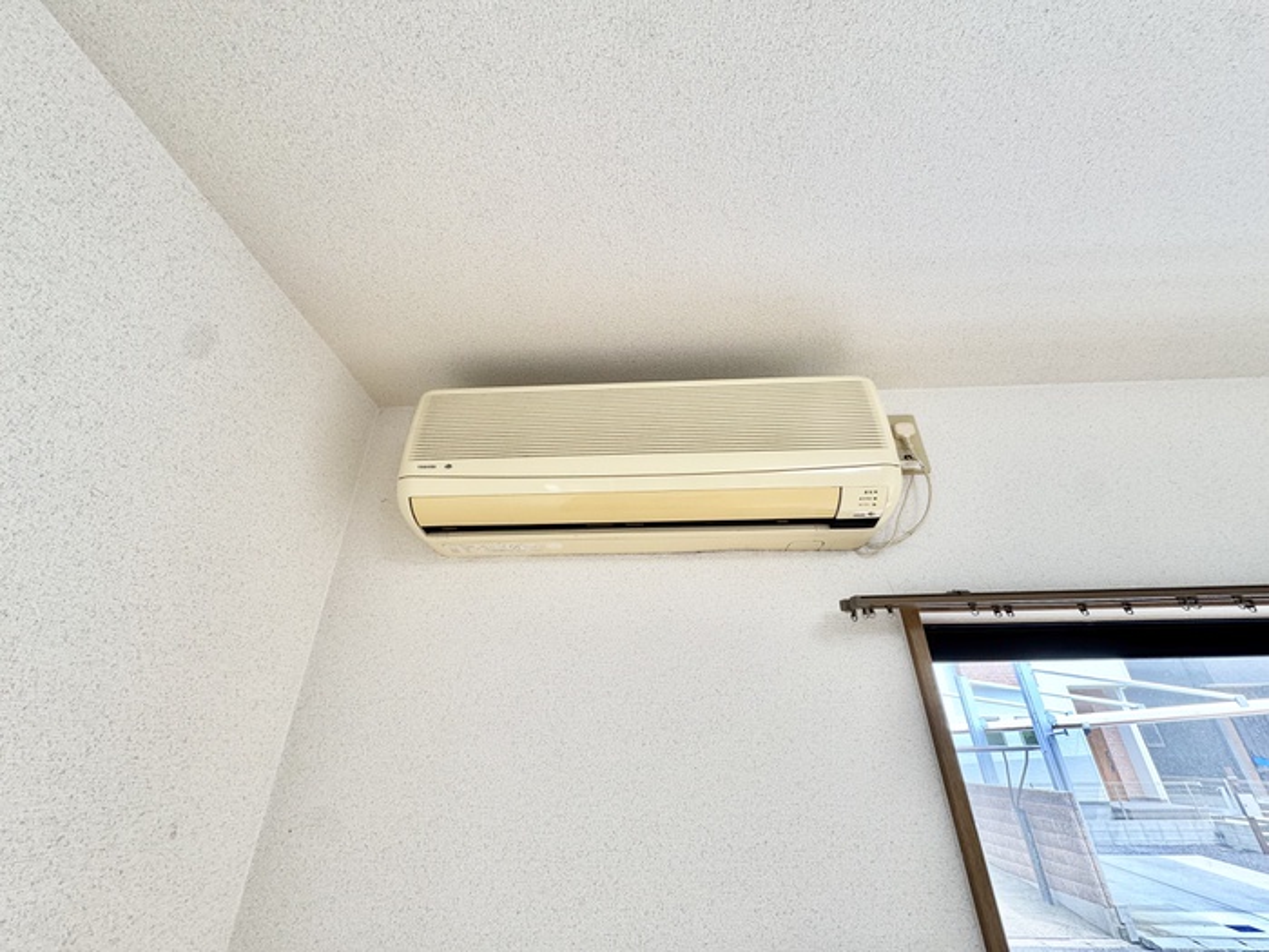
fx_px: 513
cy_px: 476
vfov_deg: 85.7
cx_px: 634
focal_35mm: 14
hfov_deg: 102.1
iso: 64
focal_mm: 2.22
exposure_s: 1/99
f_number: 2.2
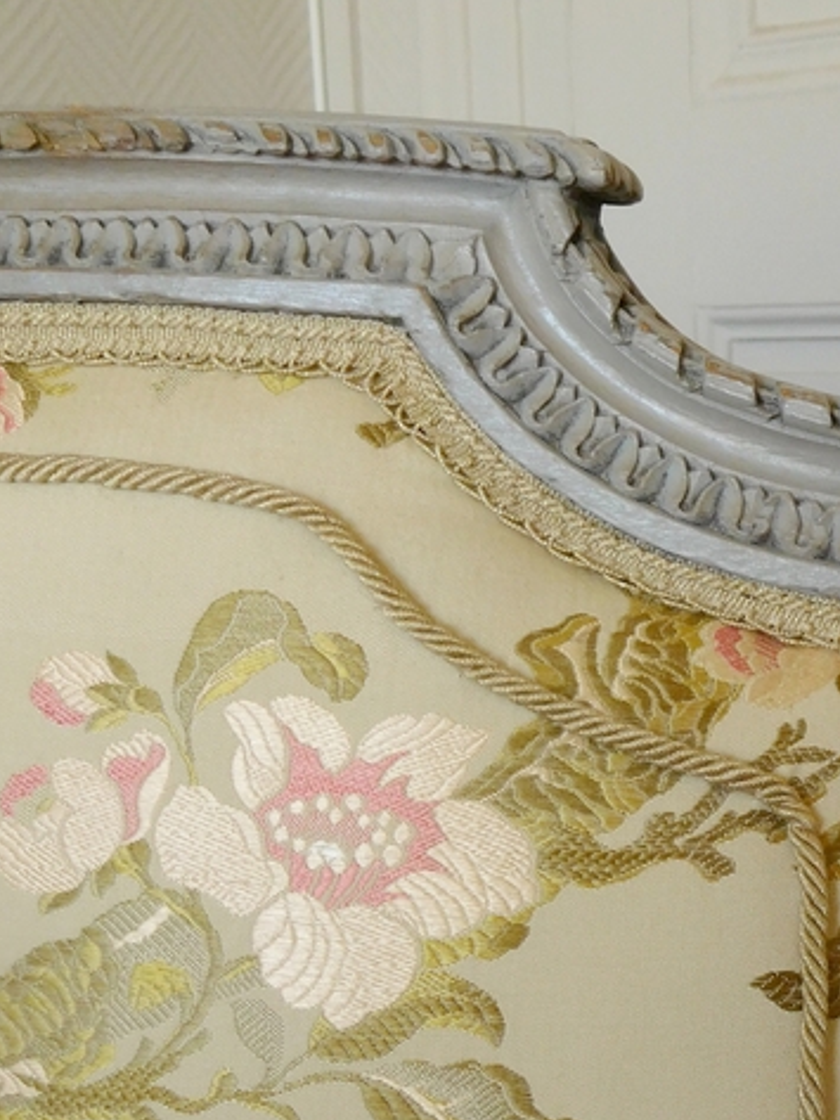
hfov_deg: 26.7
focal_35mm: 54
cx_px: 615
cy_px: 919
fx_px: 1746
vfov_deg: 34.3
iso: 140
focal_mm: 5.7
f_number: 3.6
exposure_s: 1/30
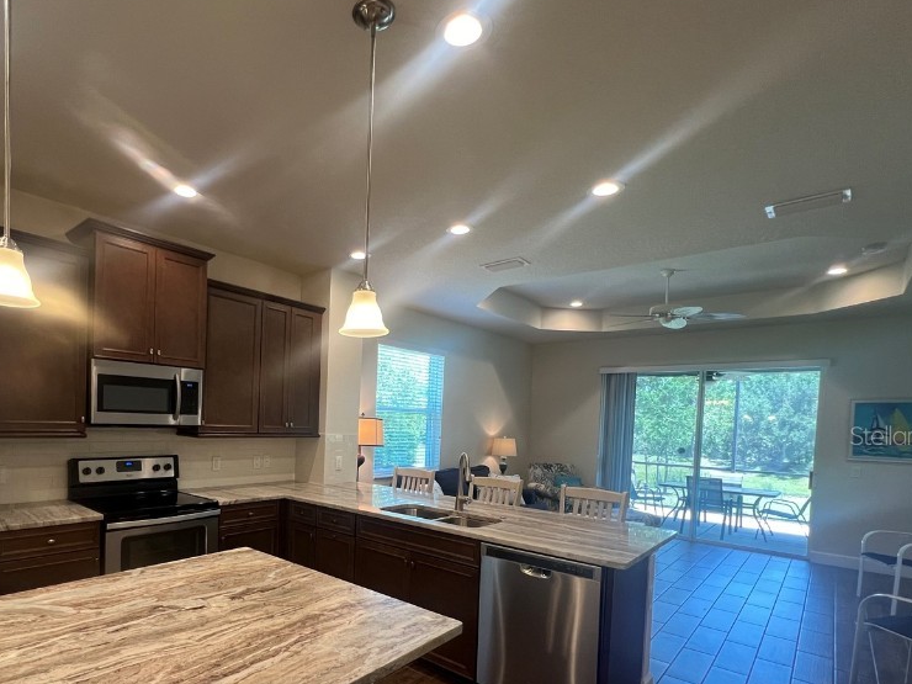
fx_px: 474
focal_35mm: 18
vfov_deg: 70.2
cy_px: 435
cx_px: 335
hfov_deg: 85.8
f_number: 1.8
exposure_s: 1/120
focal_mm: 1.57
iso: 200
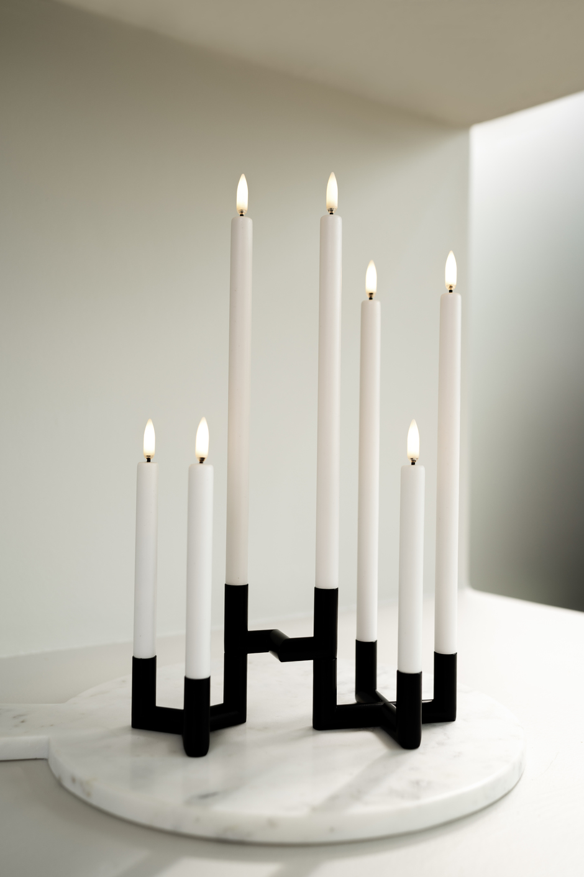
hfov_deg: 37.8
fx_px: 852
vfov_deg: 54.5
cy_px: 438
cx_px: 292
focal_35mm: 35
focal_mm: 35
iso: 100
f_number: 3.5
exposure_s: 1/80
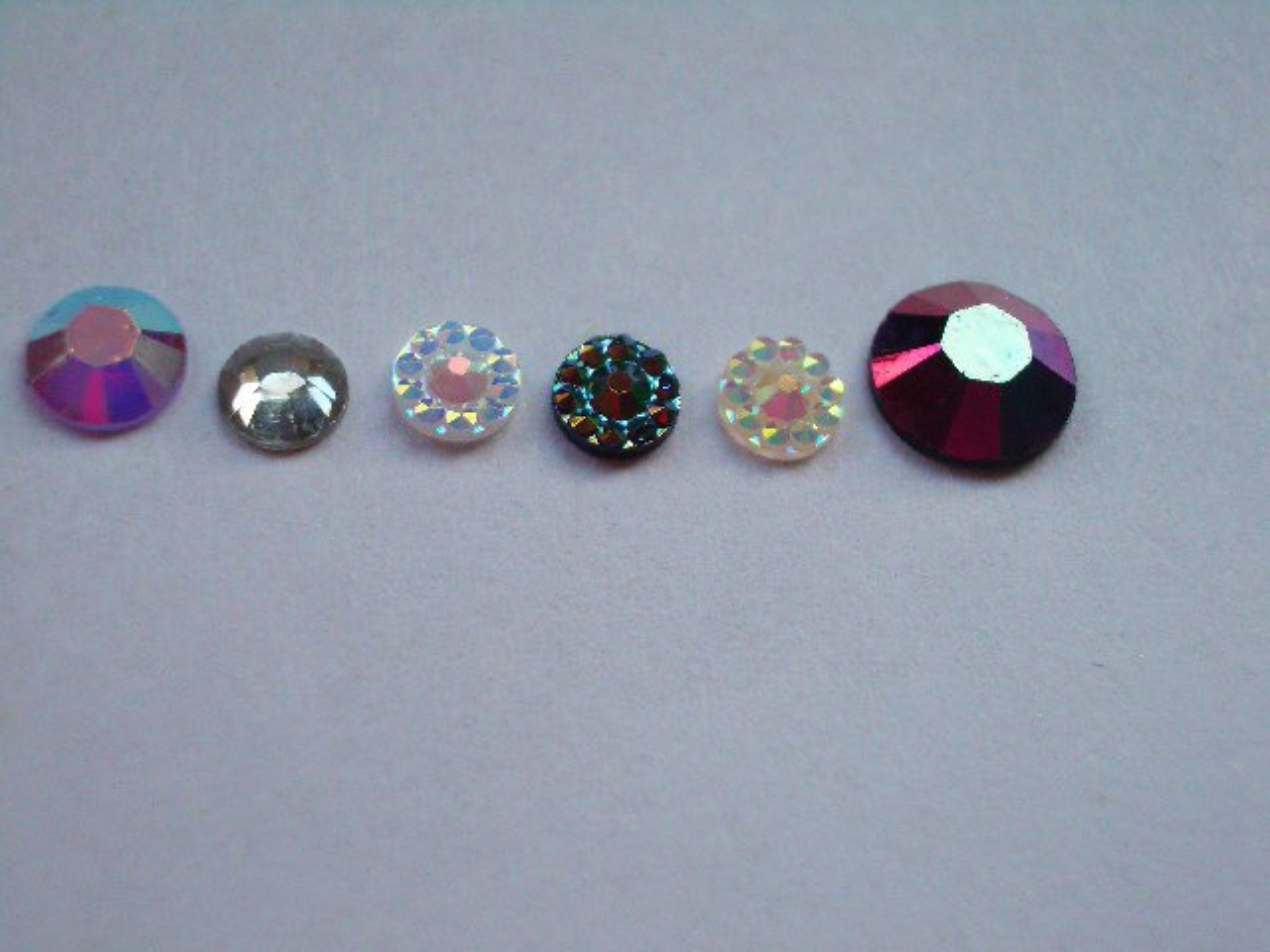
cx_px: 635
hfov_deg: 31.2
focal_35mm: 62
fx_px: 2275
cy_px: 476
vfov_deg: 23.7
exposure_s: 1/100
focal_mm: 10.2
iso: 200
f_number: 3.5
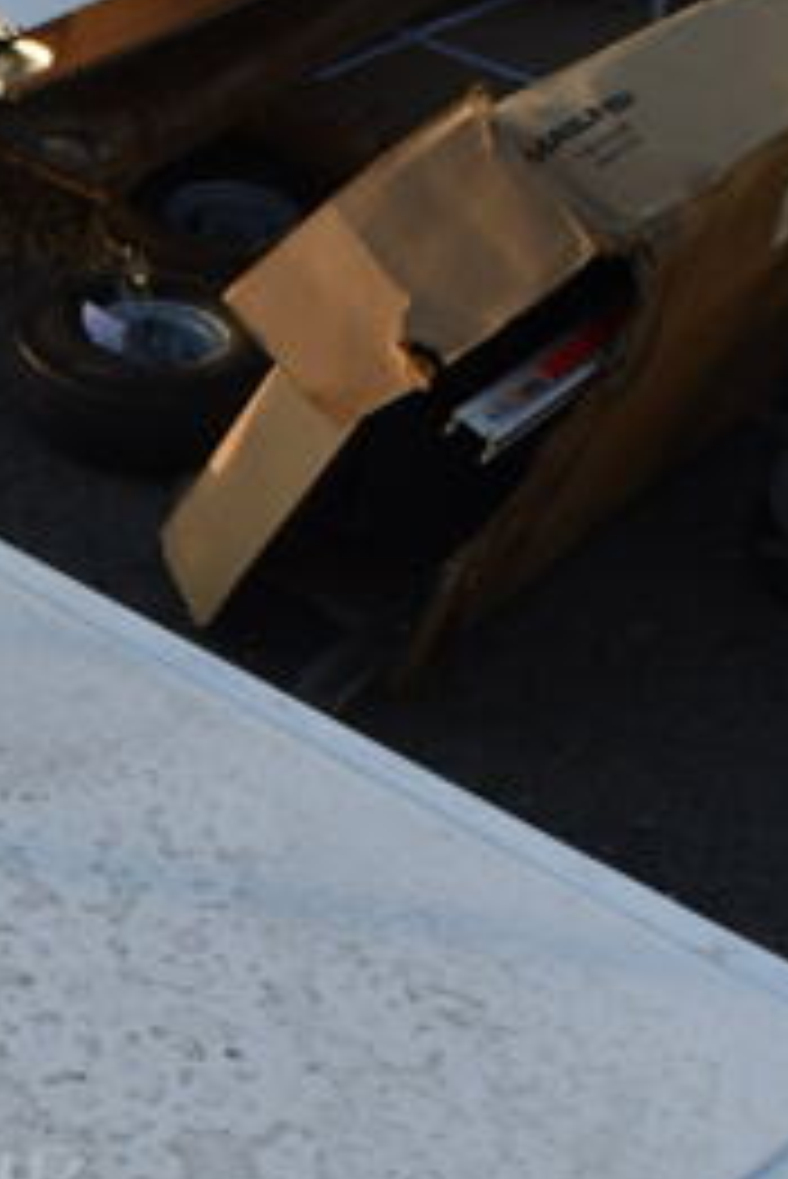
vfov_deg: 21.3
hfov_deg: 13.7
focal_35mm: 94
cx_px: -378
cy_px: 992
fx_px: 3082
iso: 100
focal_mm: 18
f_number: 6.3
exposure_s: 1/160
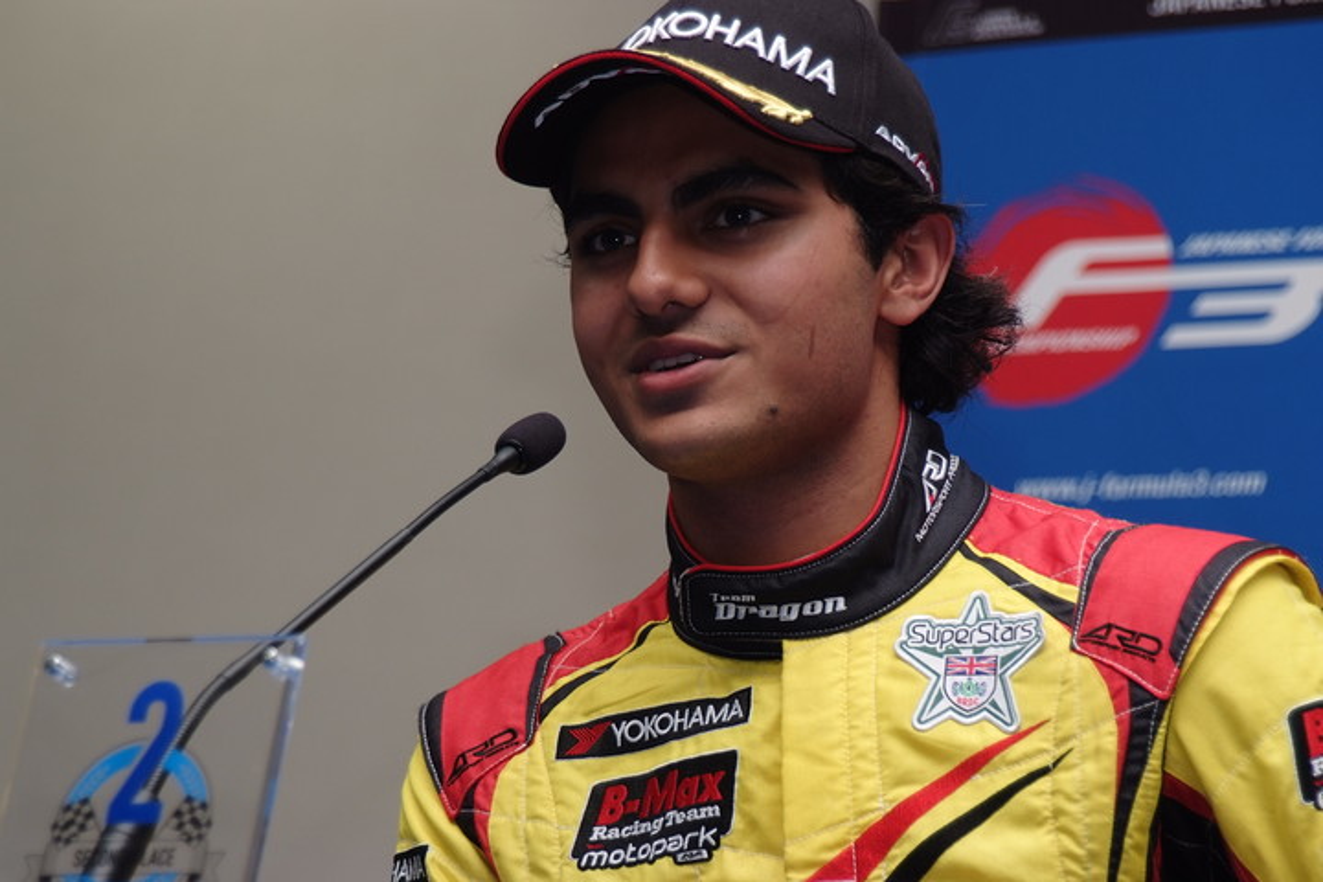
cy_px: 441
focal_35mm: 188
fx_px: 6908
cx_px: 662
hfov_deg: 10.9
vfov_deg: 7.3
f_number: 5.6
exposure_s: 1/125
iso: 400
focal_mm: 125
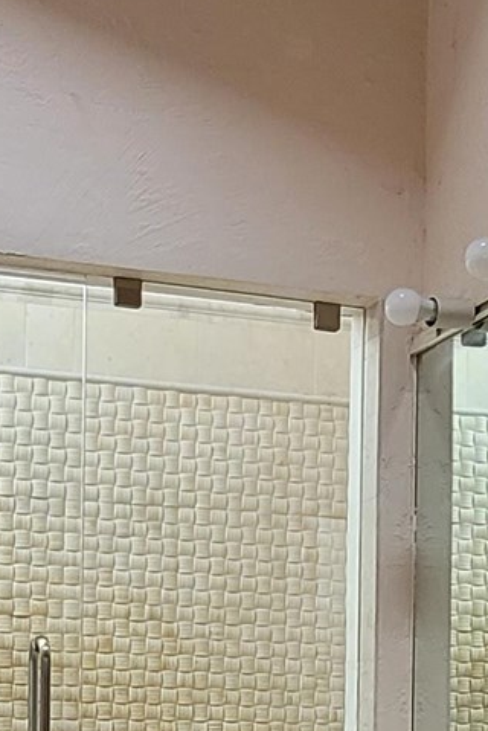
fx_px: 1320
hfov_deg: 21.0
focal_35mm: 65
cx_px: 247
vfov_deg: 28.5
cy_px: 774
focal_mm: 2.2
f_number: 2.2
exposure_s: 1/60
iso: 200
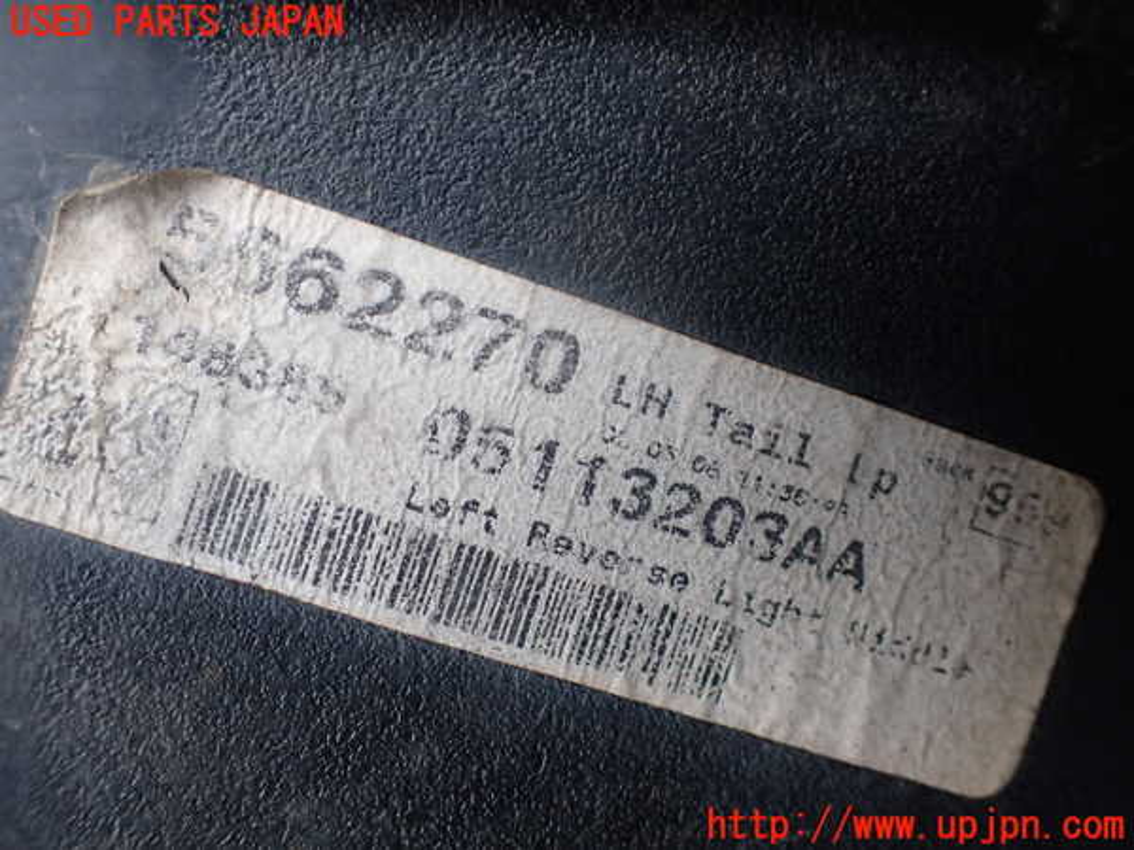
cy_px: 425
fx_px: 983
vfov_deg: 46.8
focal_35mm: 30
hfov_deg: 60.0
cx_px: 567
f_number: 2.3
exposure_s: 1/125
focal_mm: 5.4
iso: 320
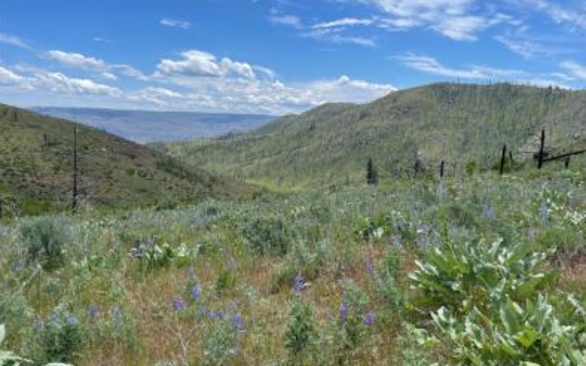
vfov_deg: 44.5
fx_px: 447
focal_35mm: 28
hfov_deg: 66.5
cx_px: 296
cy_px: 179
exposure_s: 1/3861
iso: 32
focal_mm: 4.2
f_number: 1.6
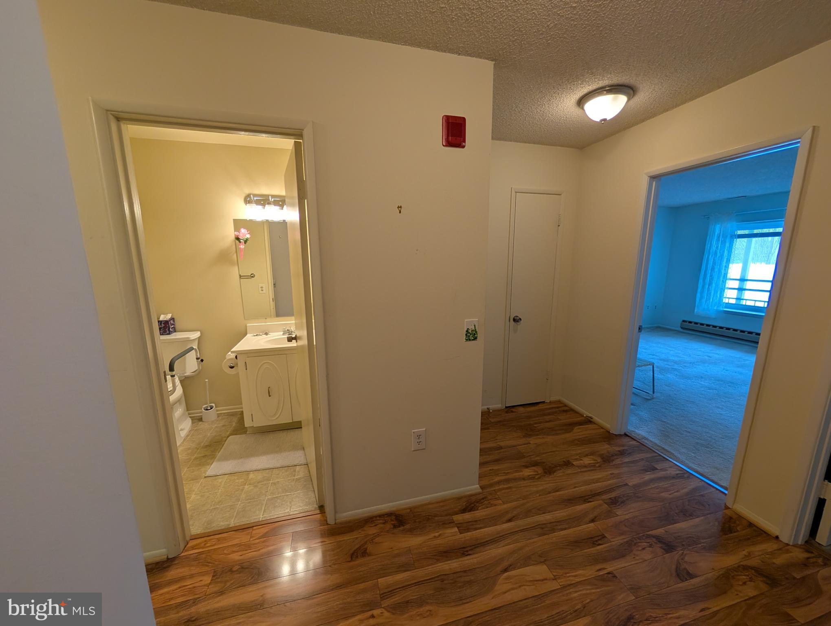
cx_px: 416
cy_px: 313
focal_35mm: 12
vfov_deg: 94.6
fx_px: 288
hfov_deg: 110.5
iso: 84
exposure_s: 1/120
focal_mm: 2.02
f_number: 1.7
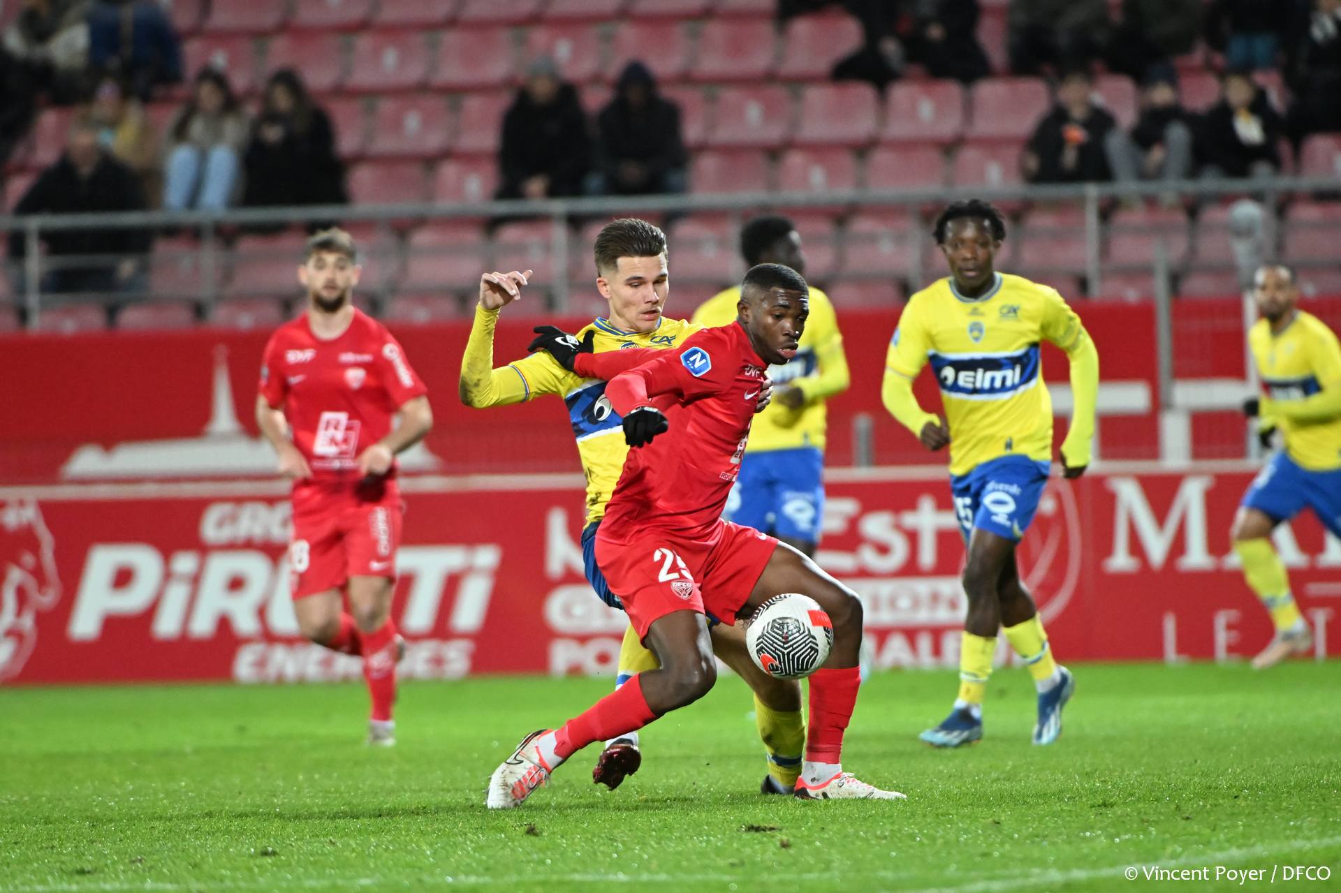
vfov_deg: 2.3
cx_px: 670
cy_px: 446
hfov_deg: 3.4
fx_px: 22343
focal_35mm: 600
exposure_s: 1/800
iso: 4000
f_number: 4
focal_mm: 400
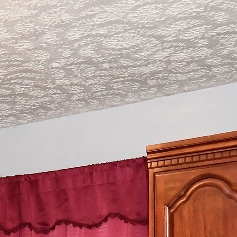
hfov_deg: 18.2
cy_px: 319
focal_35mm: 80
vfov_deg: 19.7
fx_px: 620
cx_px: -158
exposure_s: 1/60
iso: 640
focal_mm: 10
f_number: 6.3
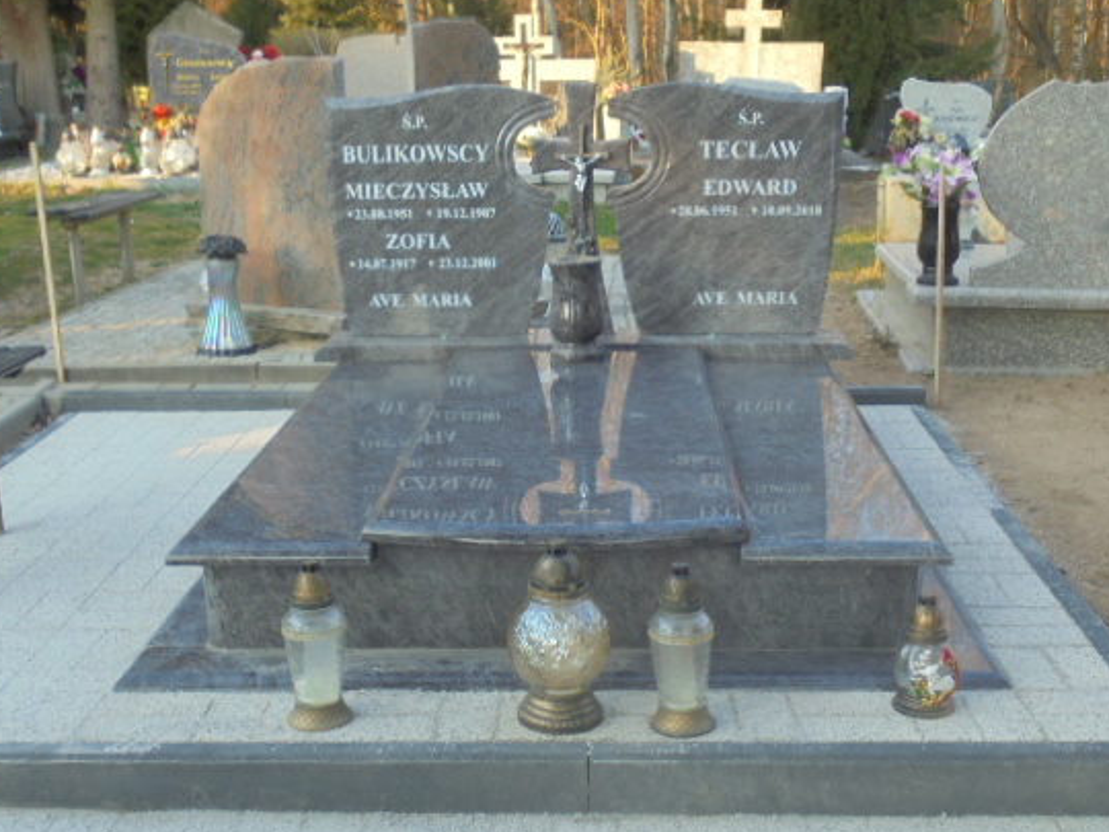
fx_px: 1442
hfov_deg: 42.1
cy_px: 464
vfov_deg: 32.2
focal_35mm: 45
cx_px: 561
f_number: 4.2
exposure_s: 1/80
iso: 100
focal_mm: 6.9
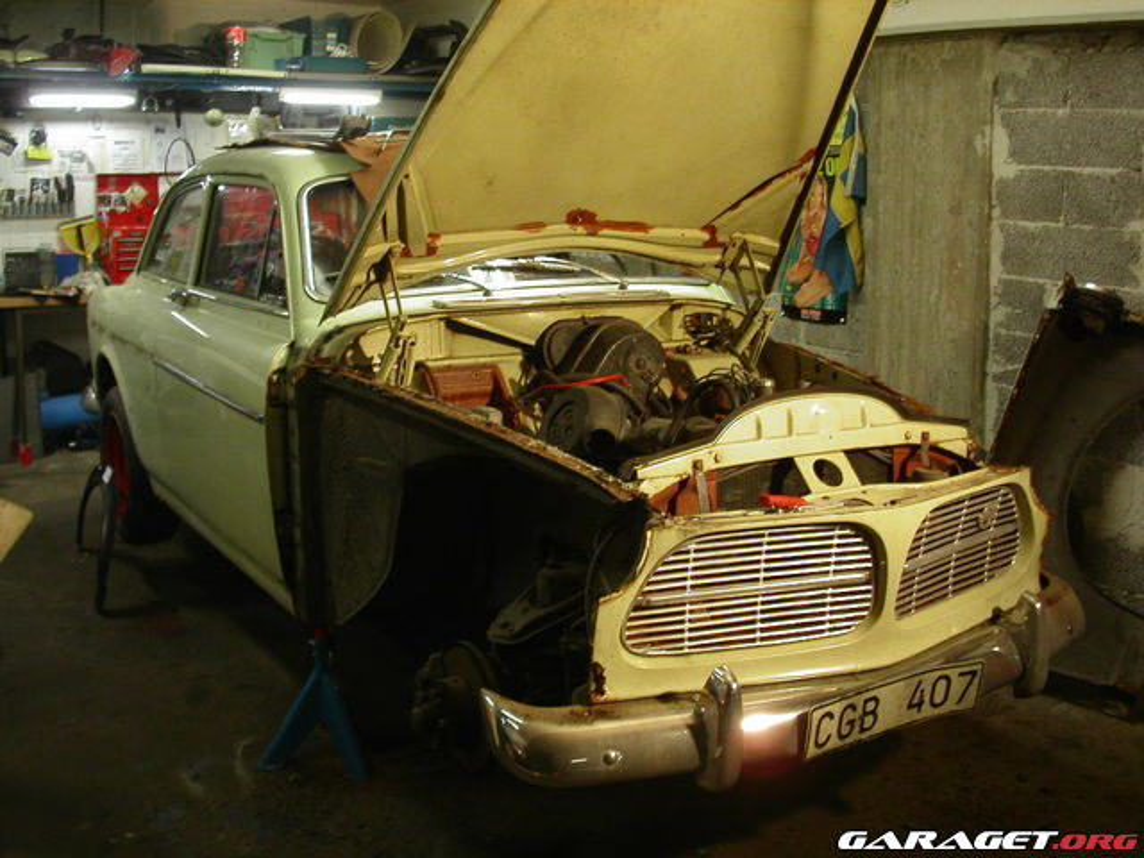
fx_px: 1256
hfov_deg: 49.0
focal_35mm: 38
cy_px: 429
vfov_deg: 37.7
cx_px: 572
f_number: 2.8
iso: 200
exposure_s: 1/15
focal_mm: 7.8
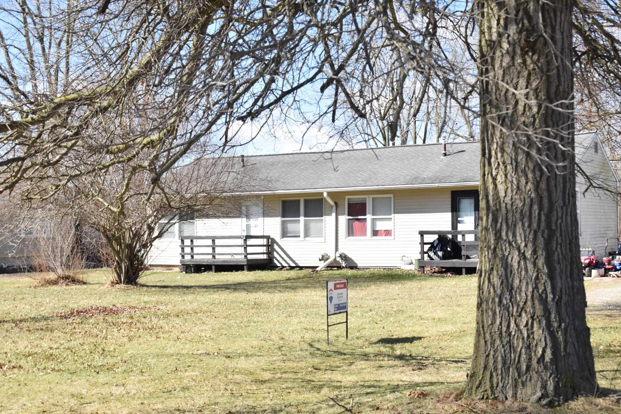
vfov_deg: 27.5
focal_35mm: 49
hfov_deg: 40.3
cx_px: 335
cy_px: 222
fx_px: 845
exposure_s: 1/200
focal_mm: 30
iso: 100
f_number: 7.1
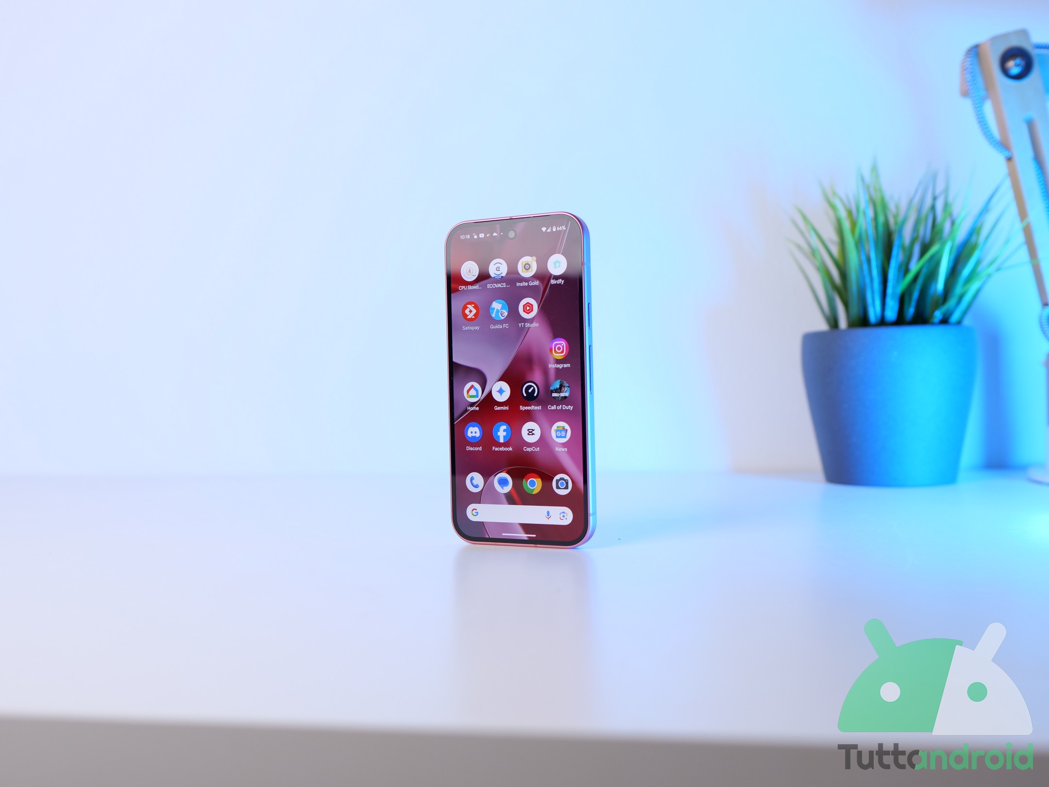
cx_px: 524
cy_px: 394
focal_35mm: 32
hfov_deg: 56.8
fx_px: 970
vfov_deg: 44.2
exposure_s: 1/100
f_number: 2.2
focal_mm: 16
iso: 200
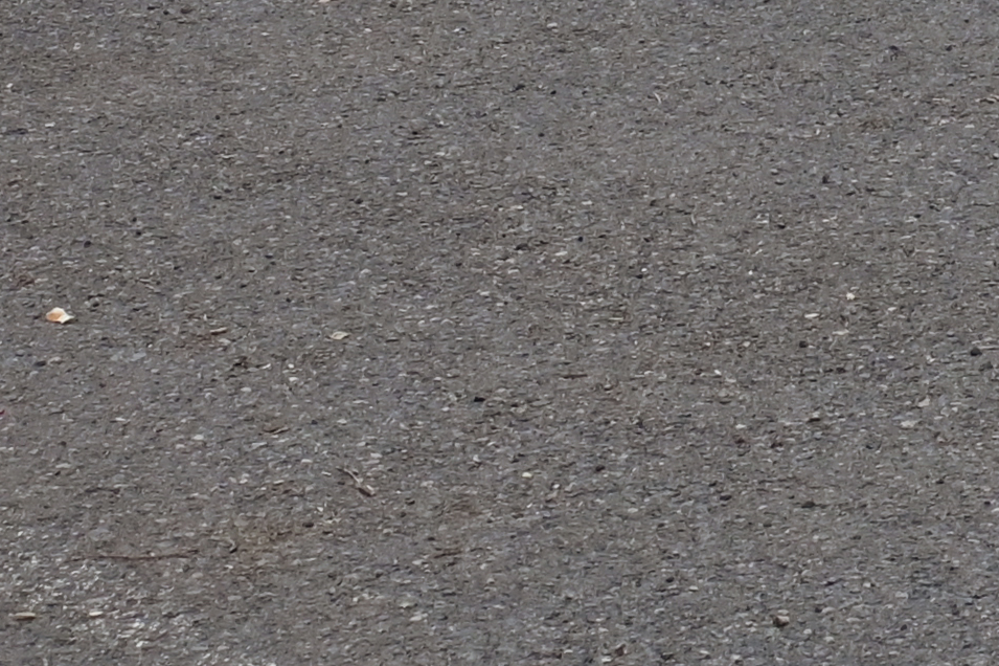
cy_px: -1152
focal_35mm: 210
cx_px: 1960
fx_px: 5825
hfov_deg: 9.2
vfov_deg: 6.1
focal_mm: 24
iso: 200
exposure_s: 1/125
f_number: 8
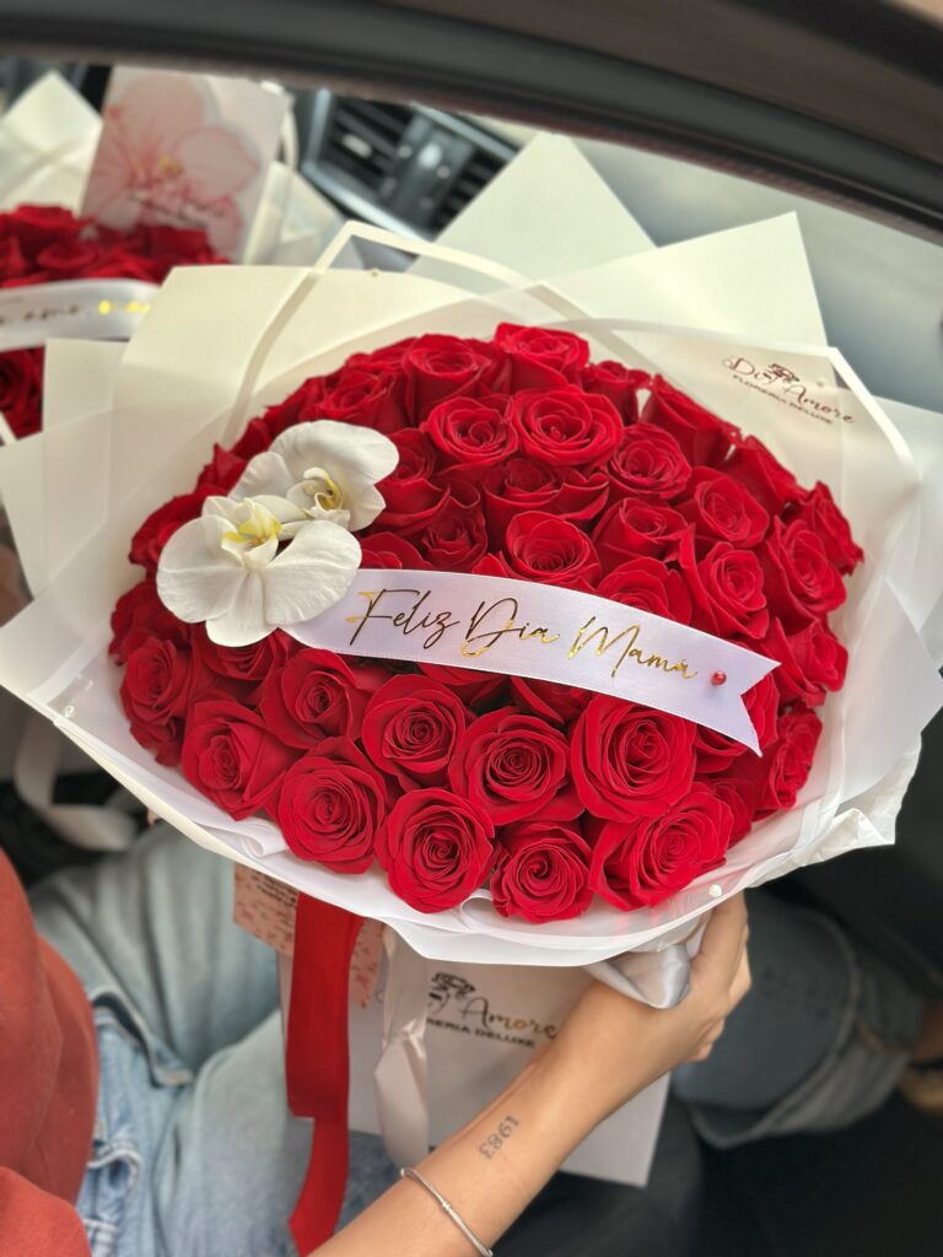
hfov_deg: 30.3
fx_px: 1743
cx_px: 472
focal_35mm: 48
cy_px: 628
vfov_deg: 39.7
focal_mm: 6.86
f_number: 1.78
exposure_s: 1/60
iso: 160
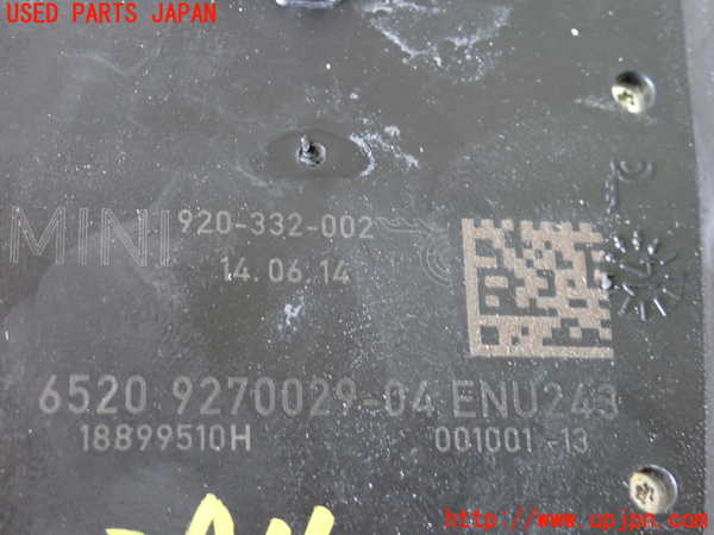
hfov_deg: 29.0
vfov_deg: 21.9
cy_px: 268
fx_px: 1382
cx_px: 357
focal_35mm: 67
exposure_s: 1/15
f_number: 3.8
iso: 800
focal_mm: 11.88
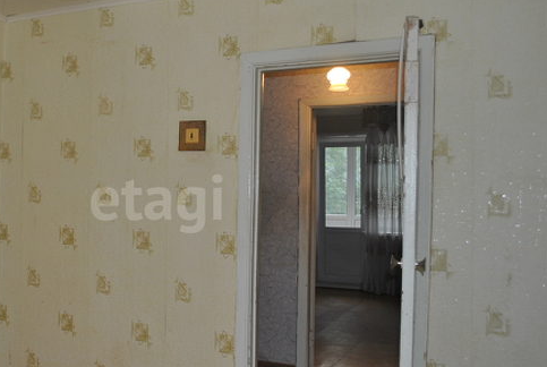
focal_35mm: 40
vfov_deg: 33.5
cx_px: 157
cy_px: 196
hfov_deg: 47.1
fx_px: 609
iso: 200
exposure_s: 1/60
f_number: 3.5
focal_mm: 18
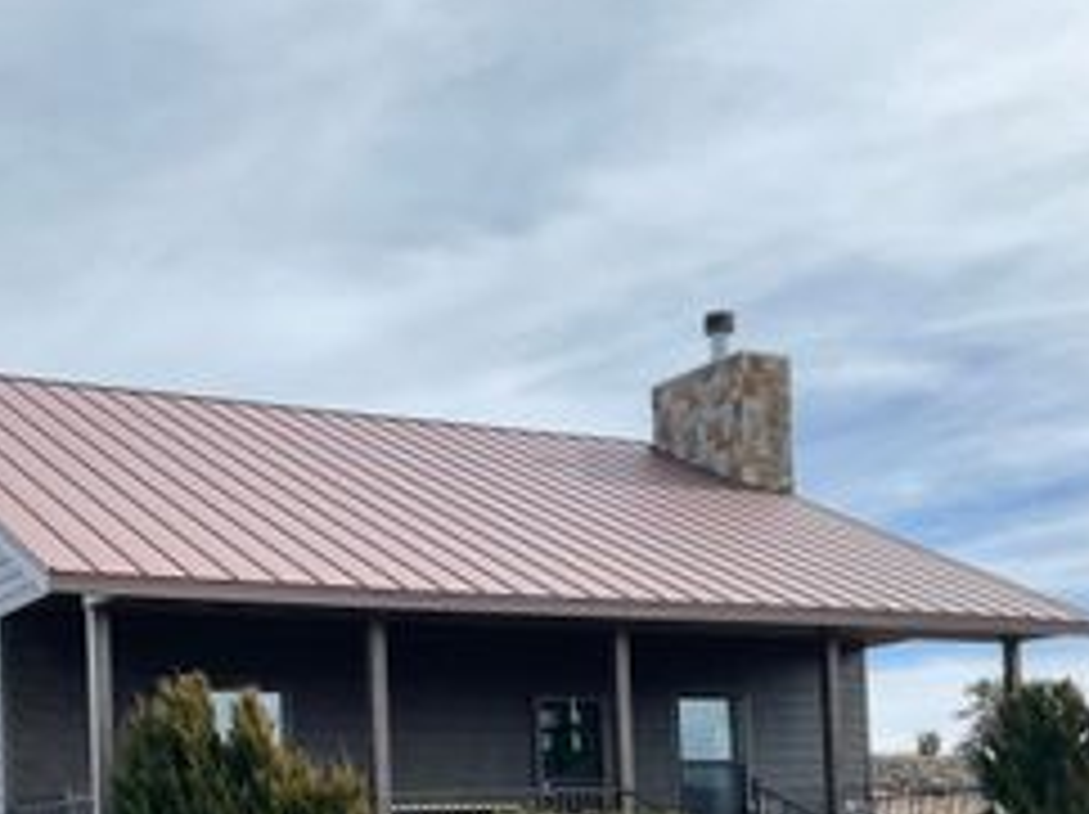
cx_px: 392
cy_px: 816
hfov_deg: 32.0
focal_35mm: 60
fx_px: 1886
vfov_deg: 23.4
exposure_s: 1/691
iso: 16
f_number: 1.8
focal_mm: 3
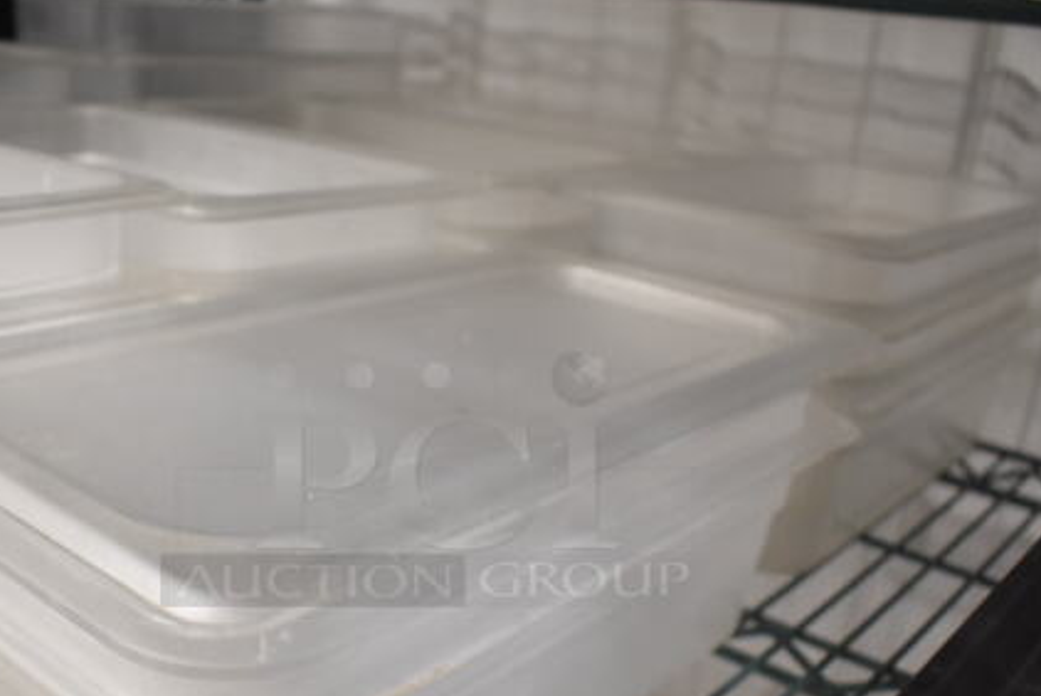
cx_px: 437
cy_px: 476
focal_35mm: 39
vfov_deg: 33.9
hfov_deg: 49.3
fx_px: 1128
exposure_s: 1/60
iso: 1400
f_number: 4
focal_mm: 18
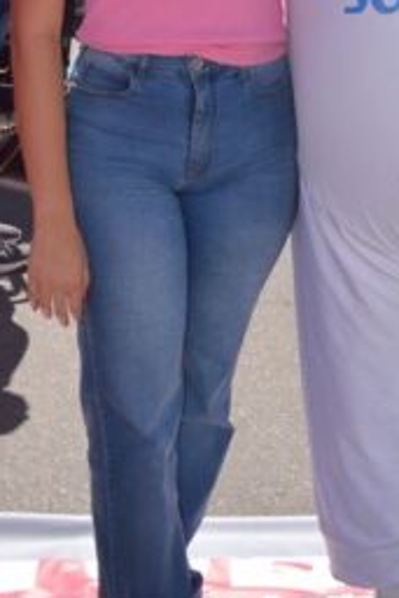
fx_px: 1518
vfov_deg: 21.6
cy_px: 21
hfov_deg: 14.9
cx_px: 293
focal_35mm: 91
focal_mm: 21
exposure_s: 1/200
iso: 100
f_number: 13
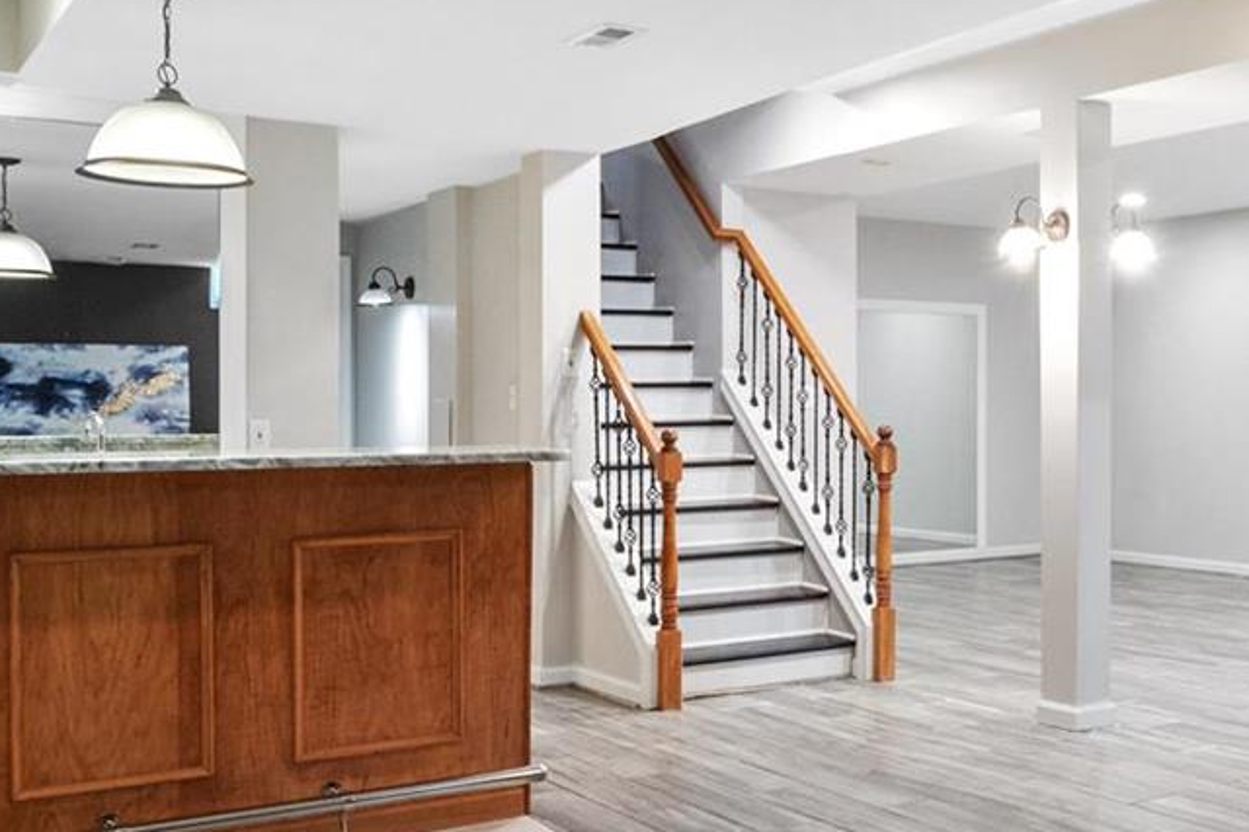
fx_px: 1560
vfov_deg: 29.8
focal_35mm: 45
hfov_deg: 41.6
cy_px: 404
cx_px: 1009
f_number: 8
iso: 400
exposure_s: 1/2
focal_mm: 9
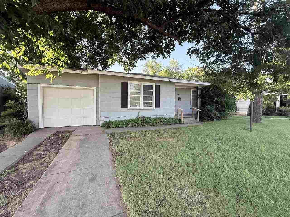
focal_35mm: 14
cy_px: 108
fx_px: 117
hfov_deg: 102.1
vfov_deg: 85.7
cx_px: 145
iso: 64
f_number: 2.2
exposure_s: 1/148
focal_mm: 2.22
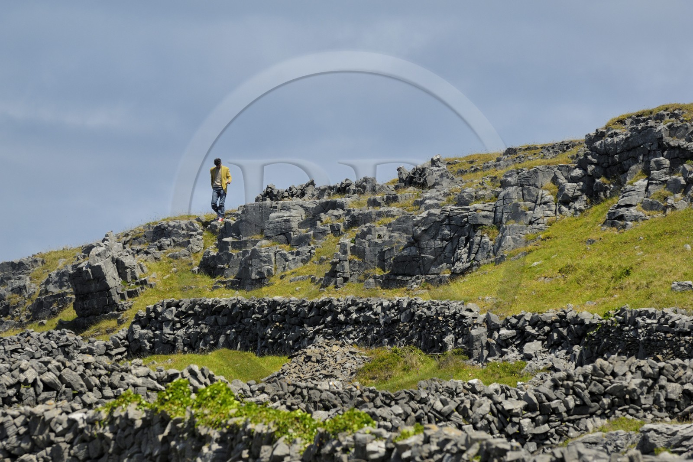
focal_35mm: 300
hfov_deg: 6.9
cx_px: 346
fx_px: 5773
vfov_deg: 4.6
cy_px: 231
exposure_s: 1/400
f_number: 7.6
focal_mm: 200
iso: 100
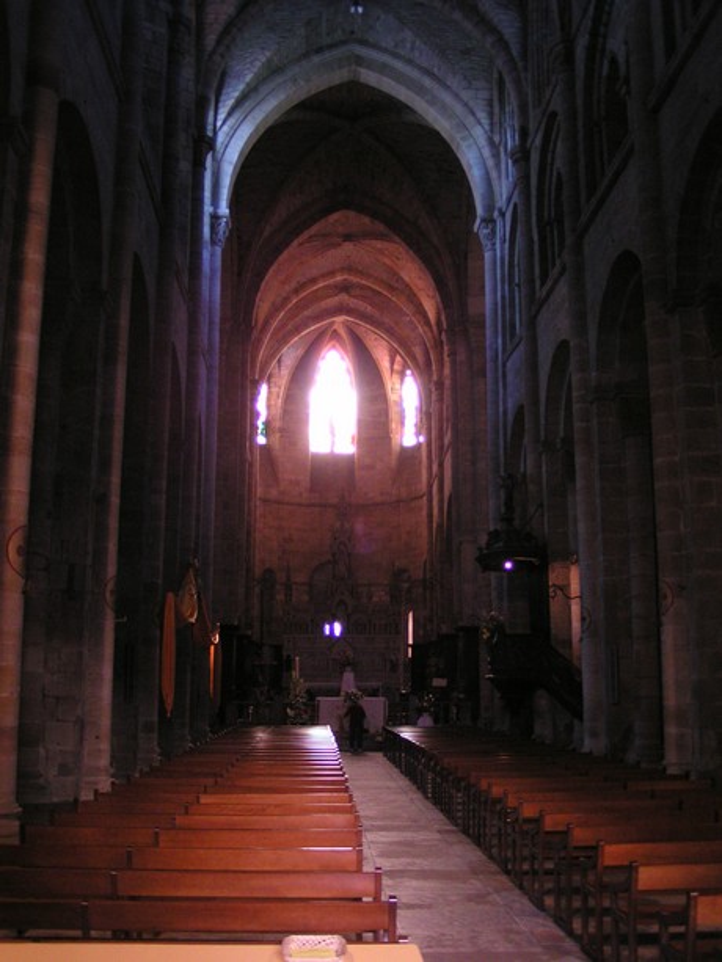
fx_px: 1056
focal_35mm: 38
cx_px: 361
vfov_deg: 49.0
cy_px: 481
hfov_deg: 37.7
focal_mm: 5.8
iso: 200
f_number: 2.8
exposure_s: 1/10
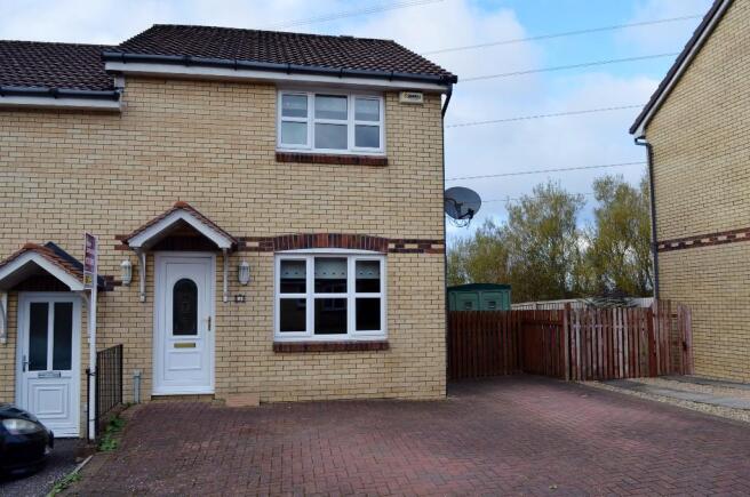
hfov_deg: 67.5
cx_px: 375
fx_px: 562
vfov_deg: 47.8
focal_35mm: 27
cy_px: 248
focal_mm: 18
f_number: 6.3
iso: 100
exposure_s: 1/160
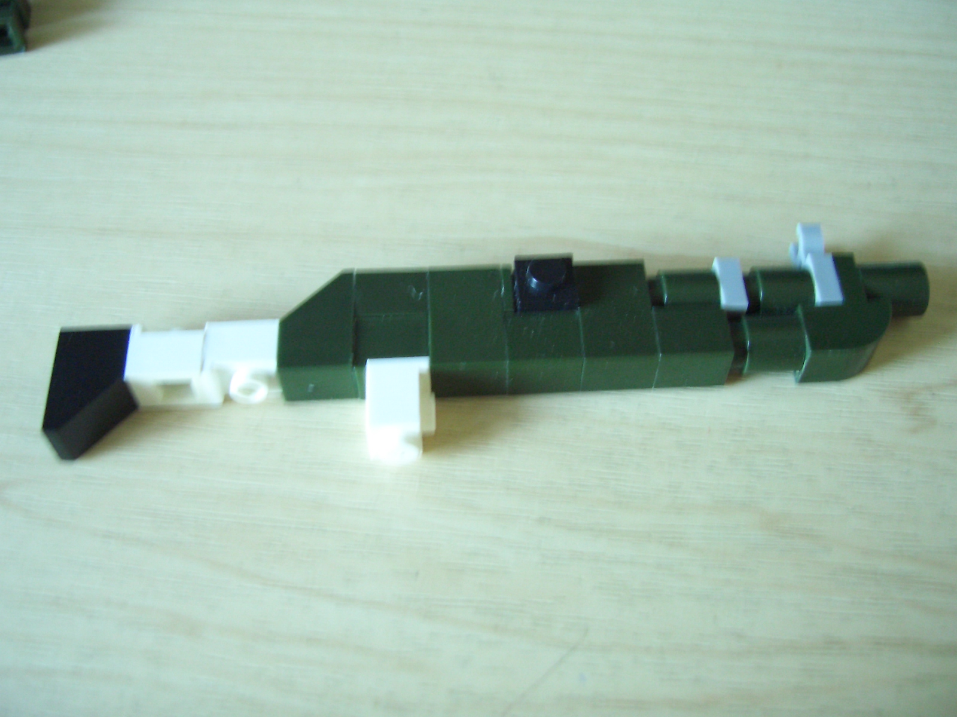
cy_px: 358
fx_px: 1078
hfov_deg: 47.9
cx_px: 478
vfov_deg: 36.8
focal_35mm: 39
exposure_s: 1/13
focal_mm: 8
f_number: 2.8
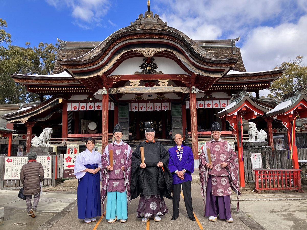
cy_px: 115
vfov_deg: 49.7
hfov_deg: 63.4
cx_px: 154
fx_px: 248
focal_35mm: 28
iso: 32
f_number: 1.8
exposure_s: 1/694
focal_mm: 3.99
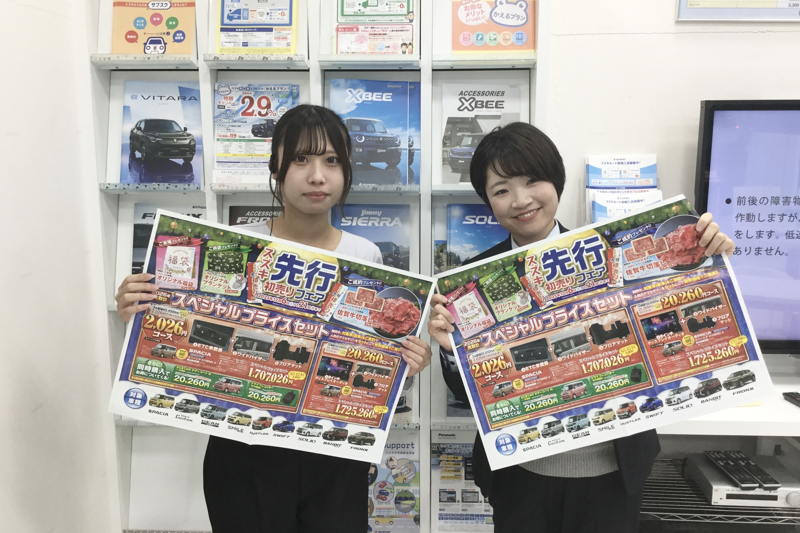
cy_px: 263
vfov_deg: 40.0
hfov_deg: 57.2
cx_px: 403
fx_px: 733
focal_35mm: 33
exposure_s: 1/40
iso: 32
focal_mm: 3.3
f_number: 2.4
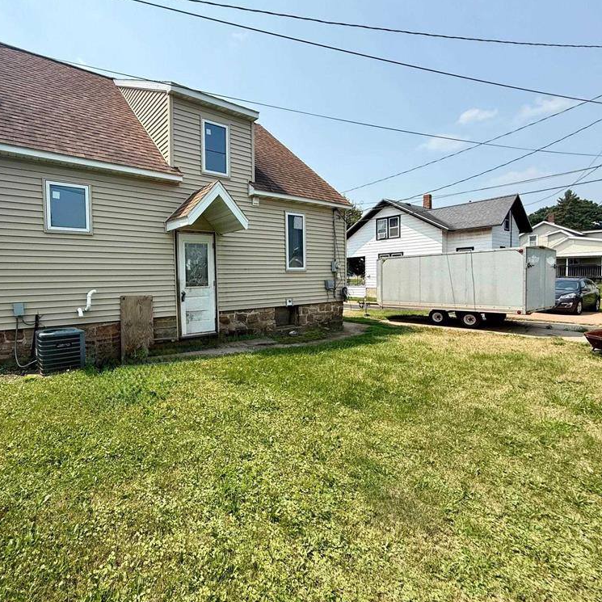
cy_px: 293
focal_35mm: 17
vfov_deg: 84.0
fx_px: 334
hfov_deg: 81.9
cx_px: 215
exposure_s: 1/1189
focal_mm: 2.22
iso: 50
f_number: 2.2
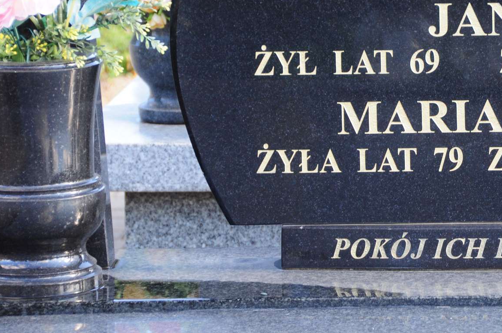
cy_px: 63
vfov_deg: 5.2
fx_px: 3690
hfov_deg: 7.8
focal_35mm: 265
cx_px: 456
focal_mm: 95
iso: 320
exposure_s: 1/80
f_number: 7.1
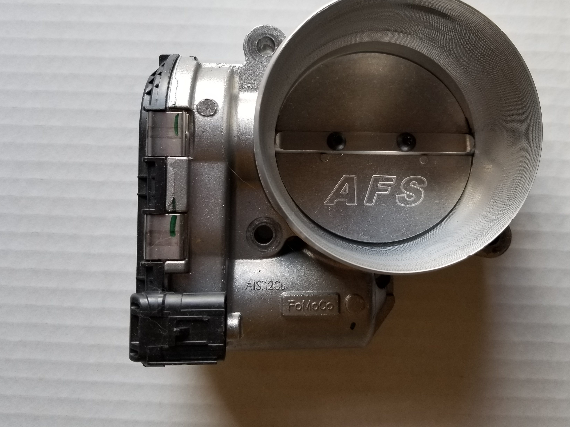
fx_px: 527
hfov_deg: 56.7
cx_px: 319
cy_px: 167
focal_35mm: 32
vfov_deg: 43.9
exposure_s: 1/60
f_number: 1.7
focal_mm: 4.3
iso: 80
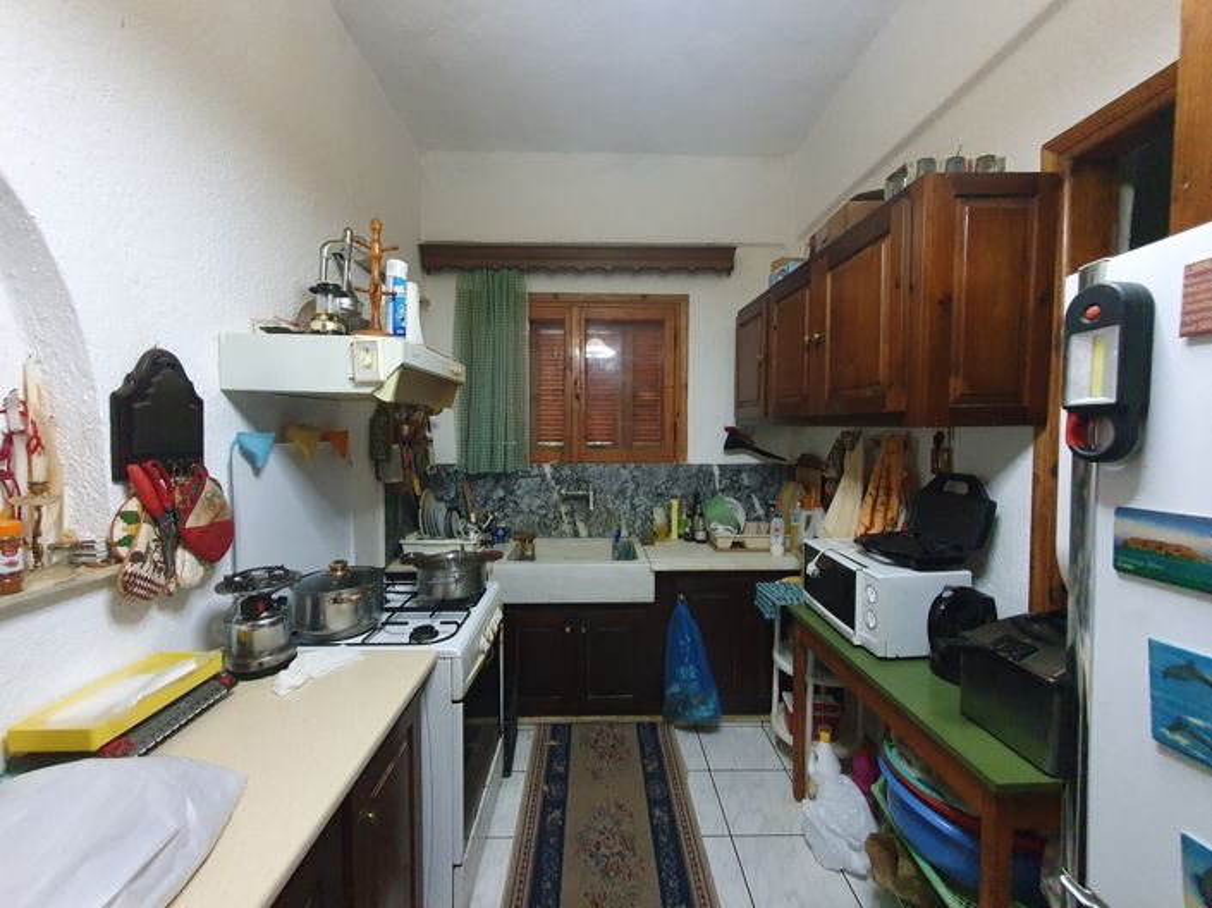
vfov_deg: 89.9
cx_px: 606
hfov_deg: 106.2
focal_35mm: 13
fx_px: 455
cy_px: 454
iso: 640
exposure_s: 1/20
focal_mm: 1.8
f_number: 2.2
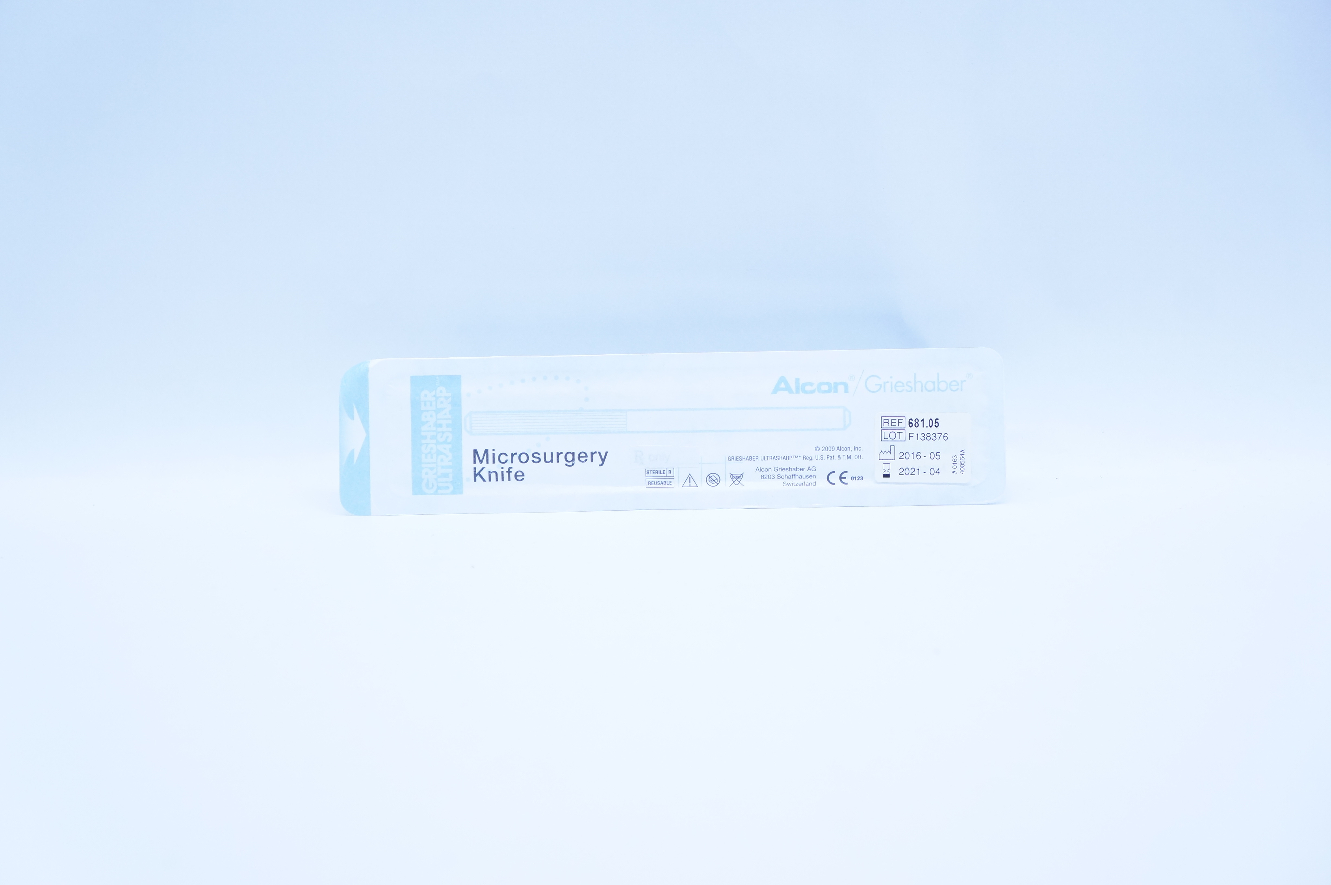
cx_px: 666
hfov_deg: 41.2
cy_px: 442
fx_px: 1773
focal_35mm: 48
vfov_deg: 28.0
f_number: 5
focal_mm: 32
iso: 800
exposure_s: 1/200
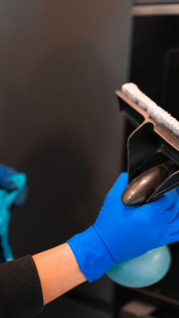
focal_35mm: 56
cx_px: 144
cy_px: 158
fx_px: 473
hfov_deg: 21.2
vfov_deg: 37.2
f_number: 1.4
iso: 500
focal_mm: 35
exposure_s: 1/125
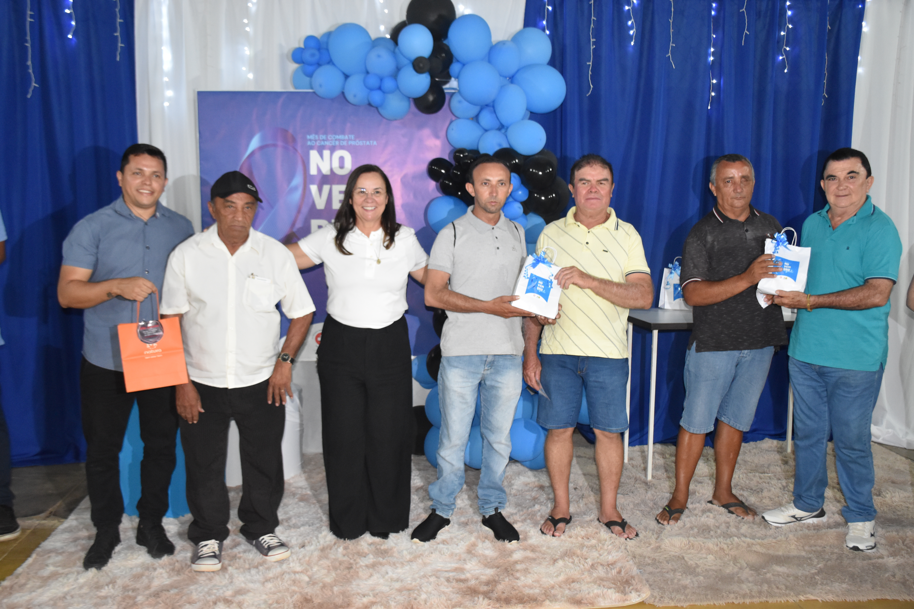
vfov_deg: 38.4
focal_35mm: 34
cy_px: 304
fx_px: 876
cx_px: 457
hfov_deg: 55.1
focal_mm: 23
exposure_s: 1/60
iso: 2000
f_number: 3.8
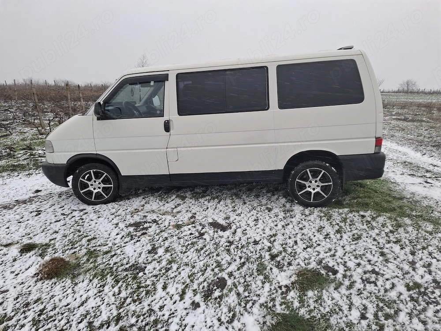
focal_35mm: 23
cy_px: 166
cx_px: 220
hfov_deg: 73.9
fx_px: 293
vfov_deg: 58.9
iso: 50
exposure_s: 1/100
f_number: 1.8
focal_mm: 5.54
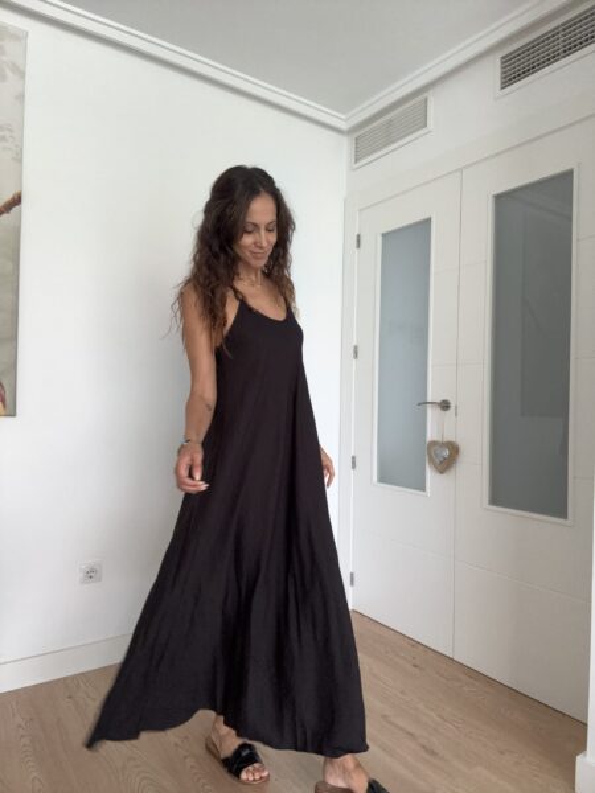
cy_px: 396
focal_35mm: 23
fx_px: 527
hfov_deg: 58.9
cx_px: 298
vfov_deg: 73.9
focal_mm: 2.69
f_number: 1.9
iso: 80
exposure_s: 1/71
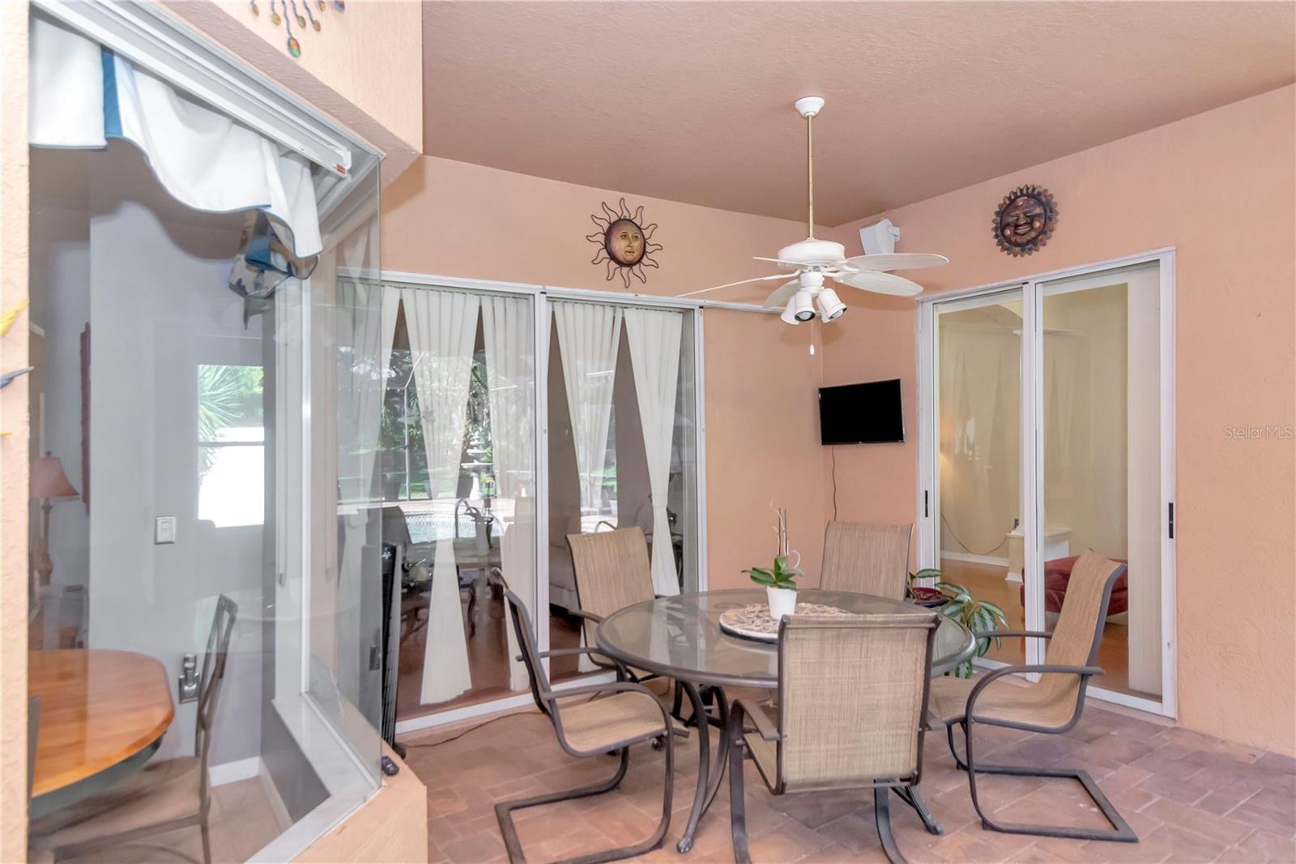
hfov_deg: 81.2
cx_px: 648
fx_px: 756
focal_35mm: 21
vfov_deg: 59.5
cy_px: 432
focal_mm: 14
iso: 2000
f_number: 7.1
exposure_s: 1/125
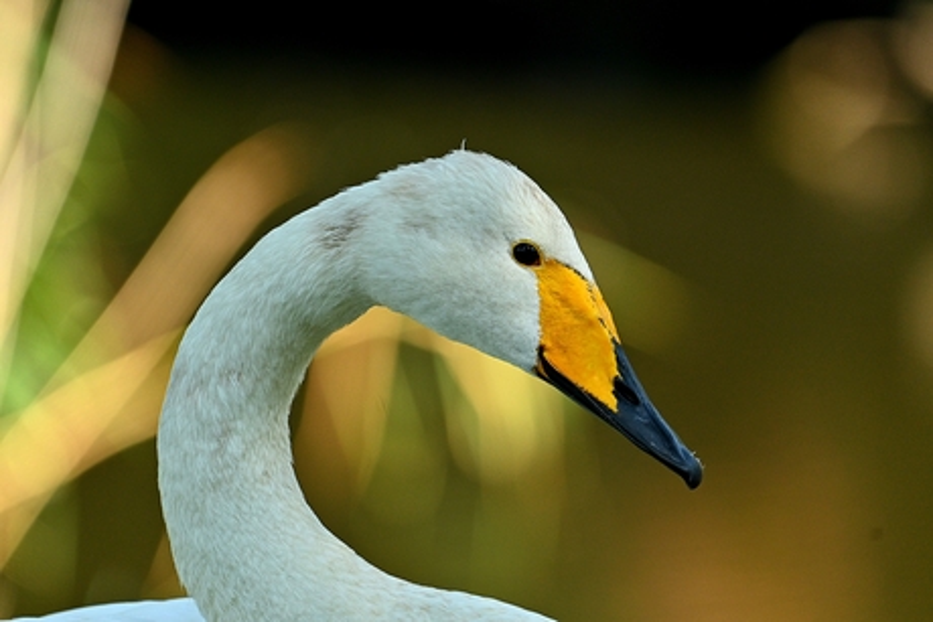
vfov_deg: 1.8
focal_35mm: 750
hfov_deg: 2.7
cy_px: 311
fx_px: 19442
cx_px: 466
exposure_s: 1/400
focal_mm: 500
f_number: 6.7
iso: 450
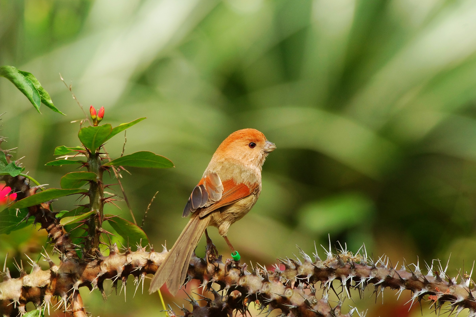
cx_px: 238
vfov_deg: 2.0
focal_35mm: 675
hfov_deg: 3.1
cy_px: 158
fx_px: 8924
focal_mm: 450
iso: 1600
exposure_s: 1/500
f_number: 9
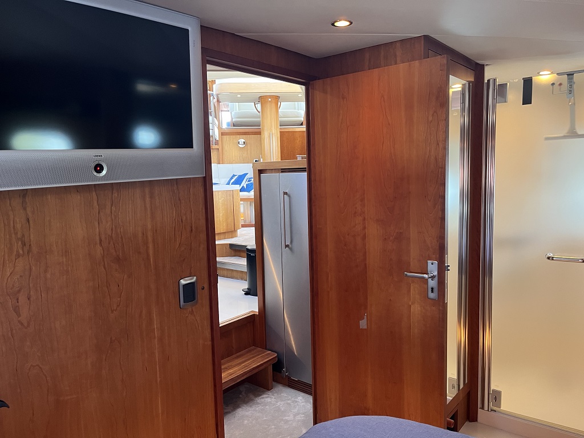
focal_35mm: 26
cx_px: 292
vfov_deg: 53.1
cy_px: 219
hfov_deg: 67.3
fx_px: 439
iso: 320
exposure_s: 1/56
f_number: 1.6
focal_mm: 5.1
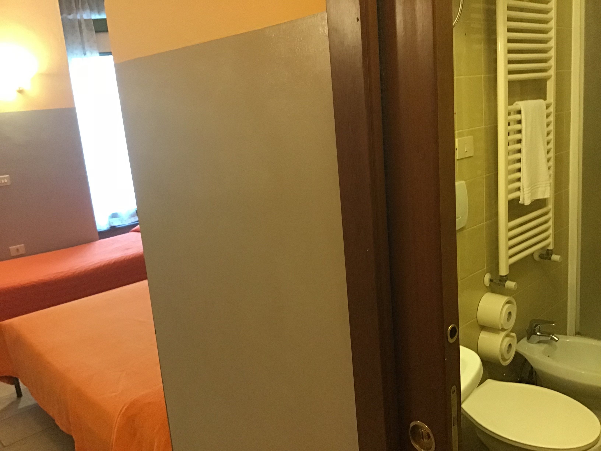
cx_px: 300
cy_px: 226
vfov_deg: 45.4
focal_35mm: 31
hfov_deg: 58.4
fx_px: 538
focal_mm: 3.3
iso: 200
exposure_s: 1/20
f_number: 2.4
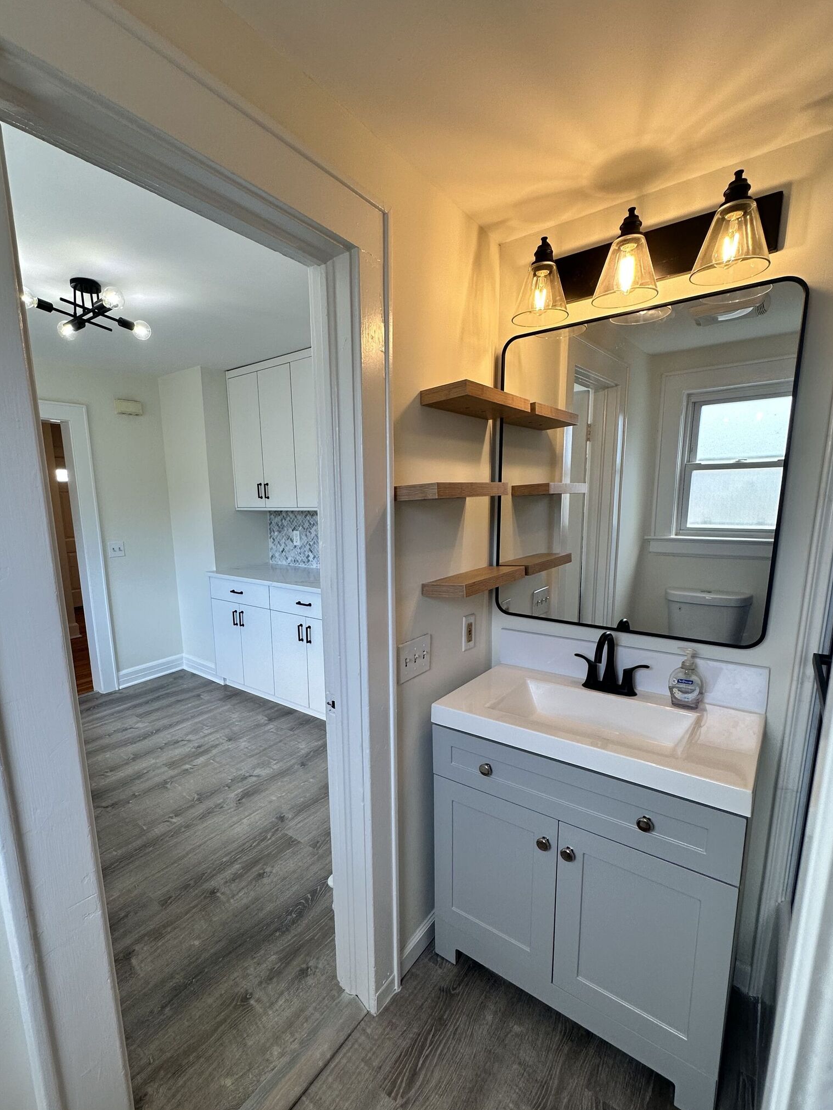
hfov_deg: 77.8
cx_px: 369
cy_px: 589
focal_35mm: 16
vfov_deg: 94.4
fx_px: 513
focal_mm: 2.22
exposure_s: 1/120
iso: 64
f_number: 2.2
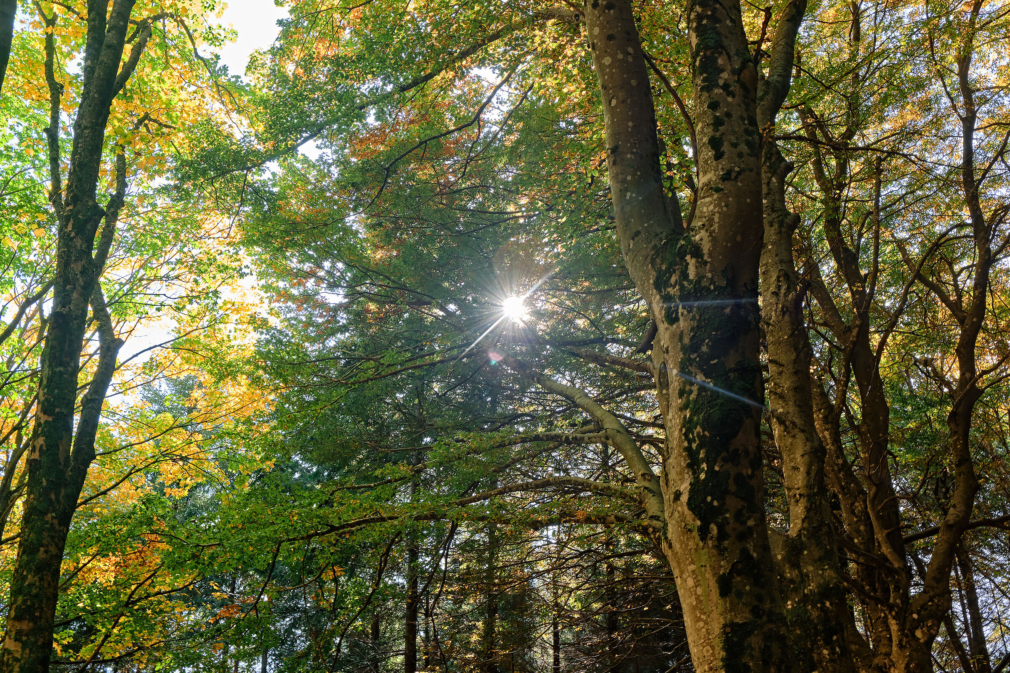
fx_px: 1122
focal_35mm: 40
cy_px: 336
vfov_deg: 33.4
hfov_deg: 48.5
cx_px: 505
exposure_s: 1/10
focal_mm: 26.5
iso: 200
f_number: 10
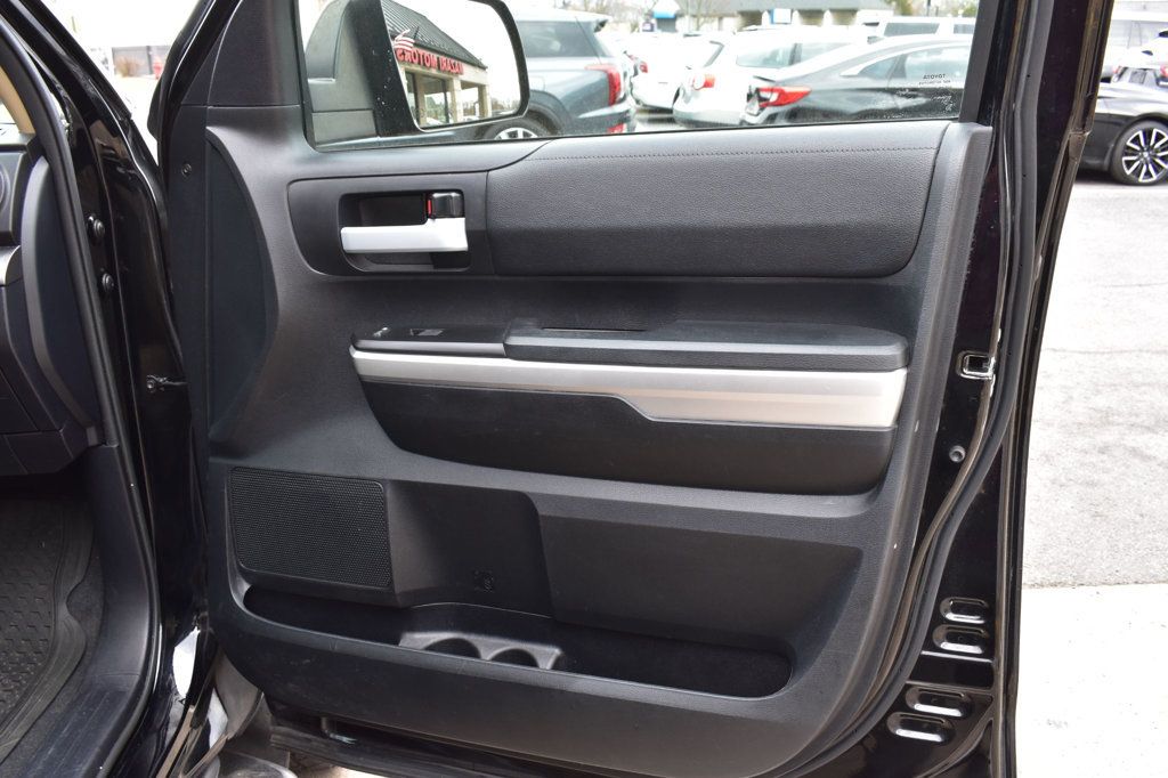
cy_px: 389
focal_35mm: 33
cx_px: 584
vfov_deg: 39.9
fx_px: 1070
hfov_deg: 57.2
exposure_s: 1/80
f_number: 8
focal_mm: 22
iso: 400
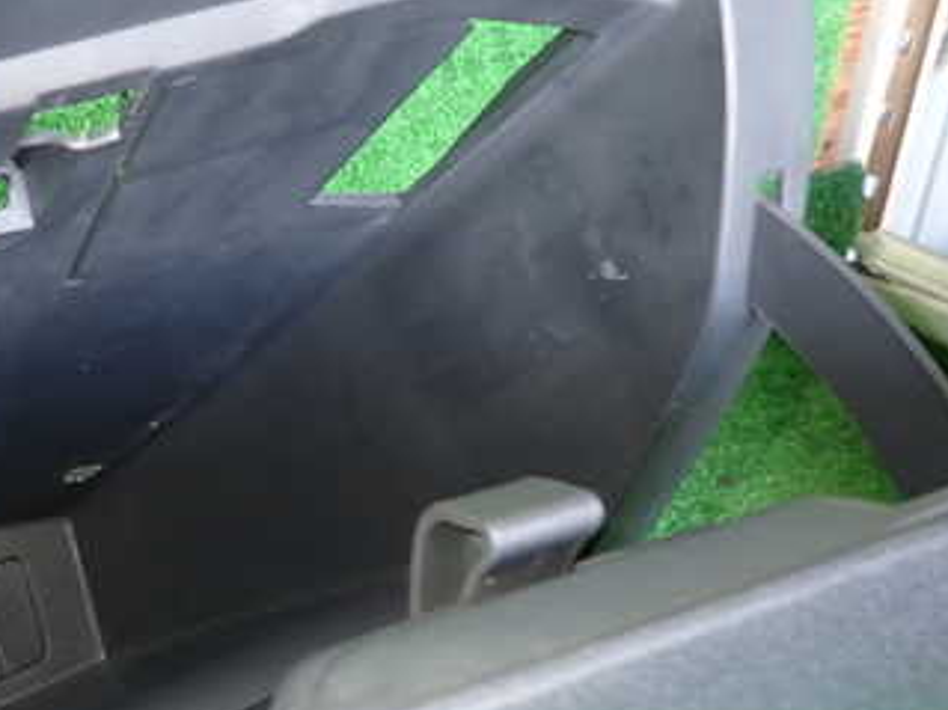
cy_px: 472
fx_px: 1287
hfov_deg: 37.7
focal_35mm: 47
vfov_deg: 30.6
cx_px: 89
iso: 200
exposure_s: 1/30
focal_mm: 4.5
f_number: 2
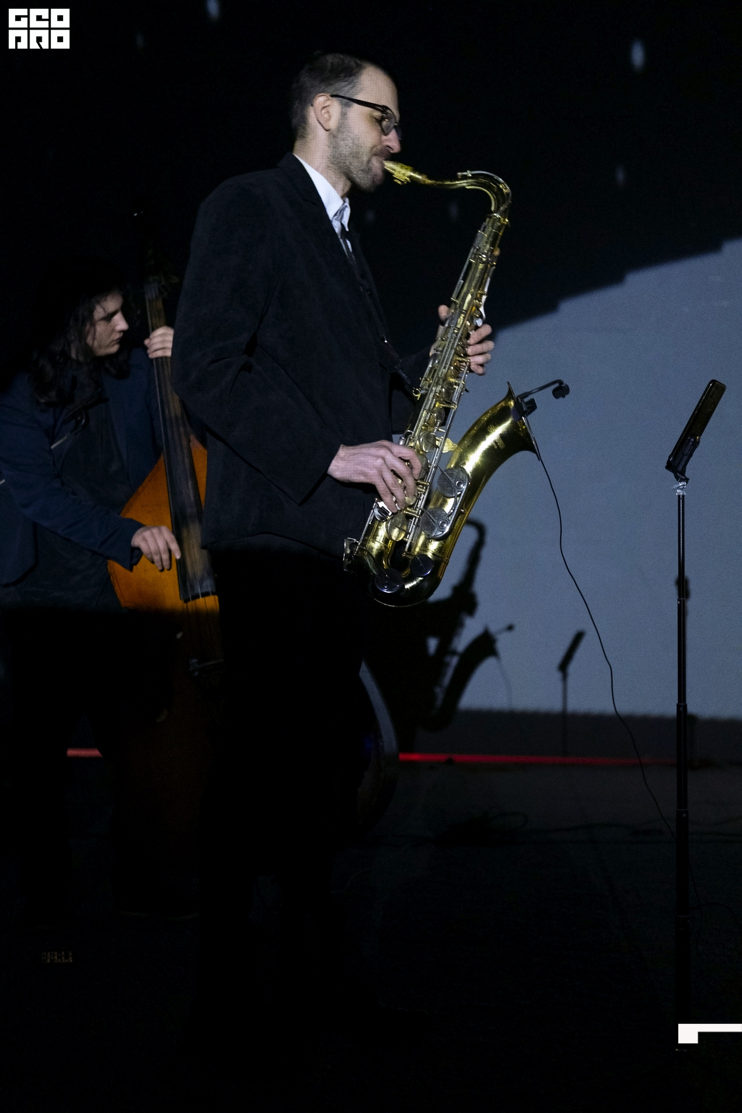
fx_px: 1638
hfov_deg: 25.5
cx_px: 371
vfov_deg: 37.5
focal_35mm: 53
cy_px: 556
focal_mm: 35
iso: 6400
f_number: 2
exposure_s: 1/50
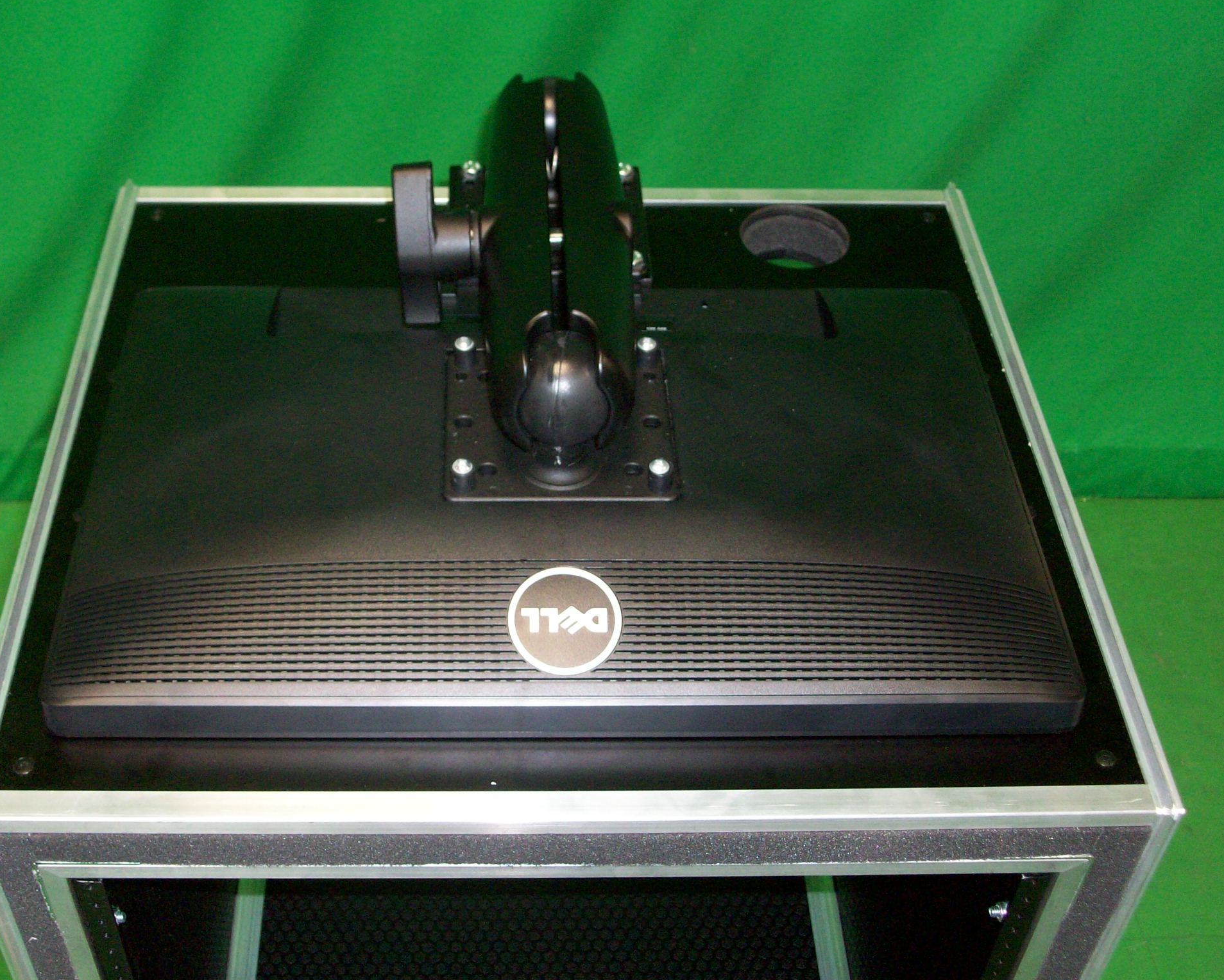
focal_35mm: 44
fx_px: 1594
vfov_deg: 34.2
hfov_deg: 42.0
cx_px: 570
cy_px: 491
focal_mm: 7.1
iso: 160
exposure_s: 1/46
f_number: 3.2
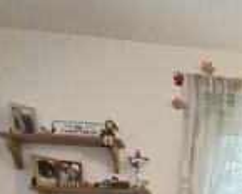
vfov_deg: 24.6
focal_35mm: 51
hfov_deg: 29.7
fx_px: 365
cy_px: 272
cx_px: 311
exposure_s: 1/50.3
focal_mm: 2.2
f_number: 2.2
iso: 250
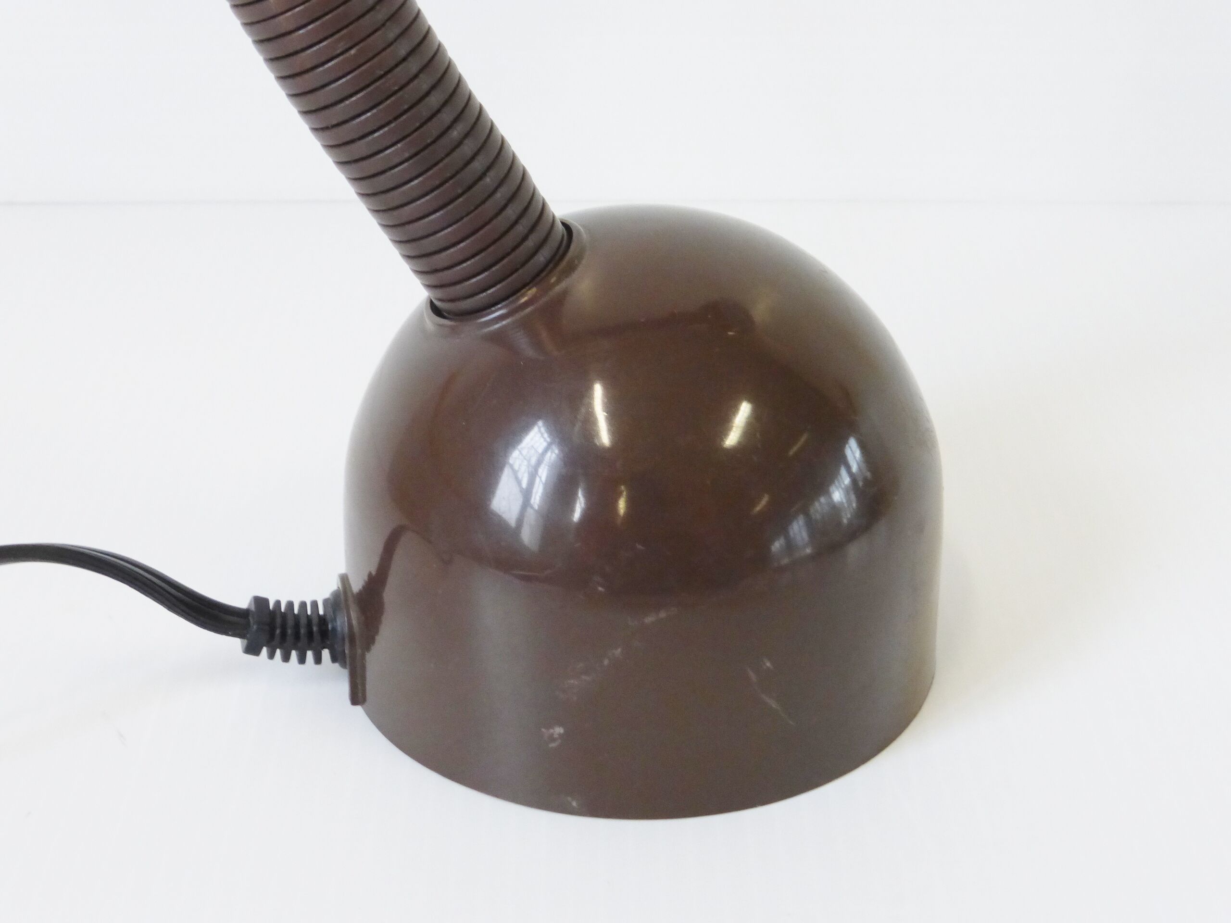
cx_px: 616
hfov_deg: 33.8
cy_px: 462
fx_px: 2027
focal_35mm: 57
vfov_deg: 25.7
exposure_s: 1/40
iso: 400
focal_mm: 9.7
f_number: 4.6
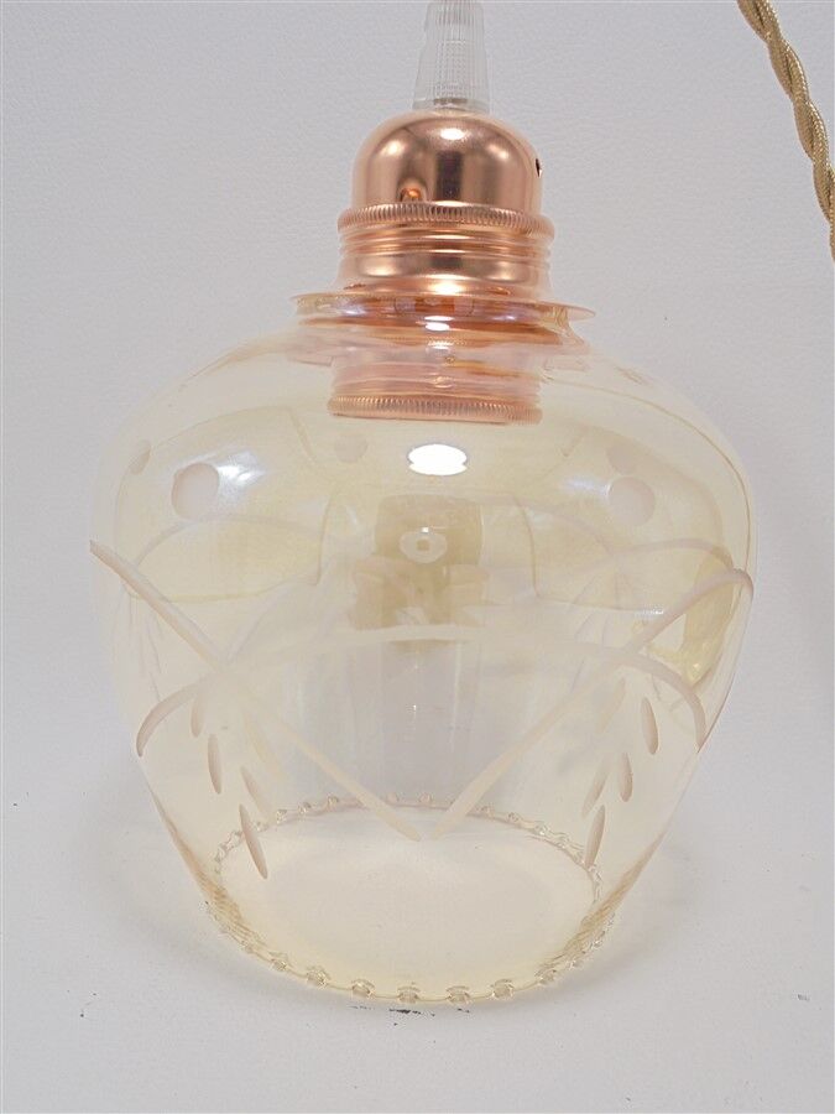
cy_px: 557
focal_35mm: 34
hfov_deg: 41.8
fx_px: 1094
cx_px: 418
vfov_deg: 54.0
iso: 100
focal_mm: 6.1
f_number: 4
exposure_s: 1/60
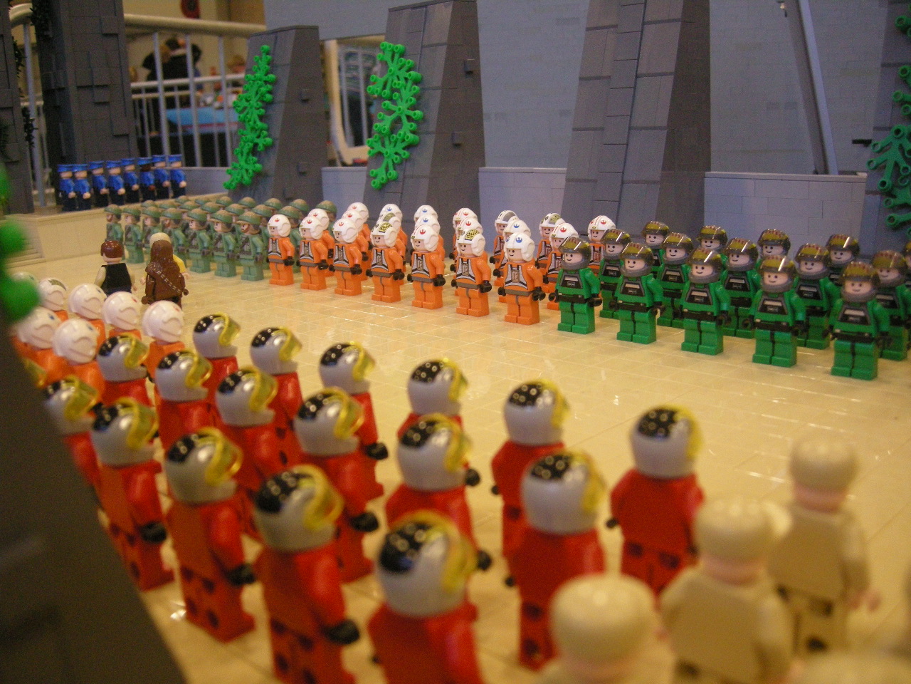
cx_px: 456
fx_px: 947
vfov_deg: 39.7
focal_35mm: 36
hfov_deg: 51.4
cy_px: 342
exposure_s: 1/28.2
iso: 400
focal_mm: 7.5
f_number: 2.7
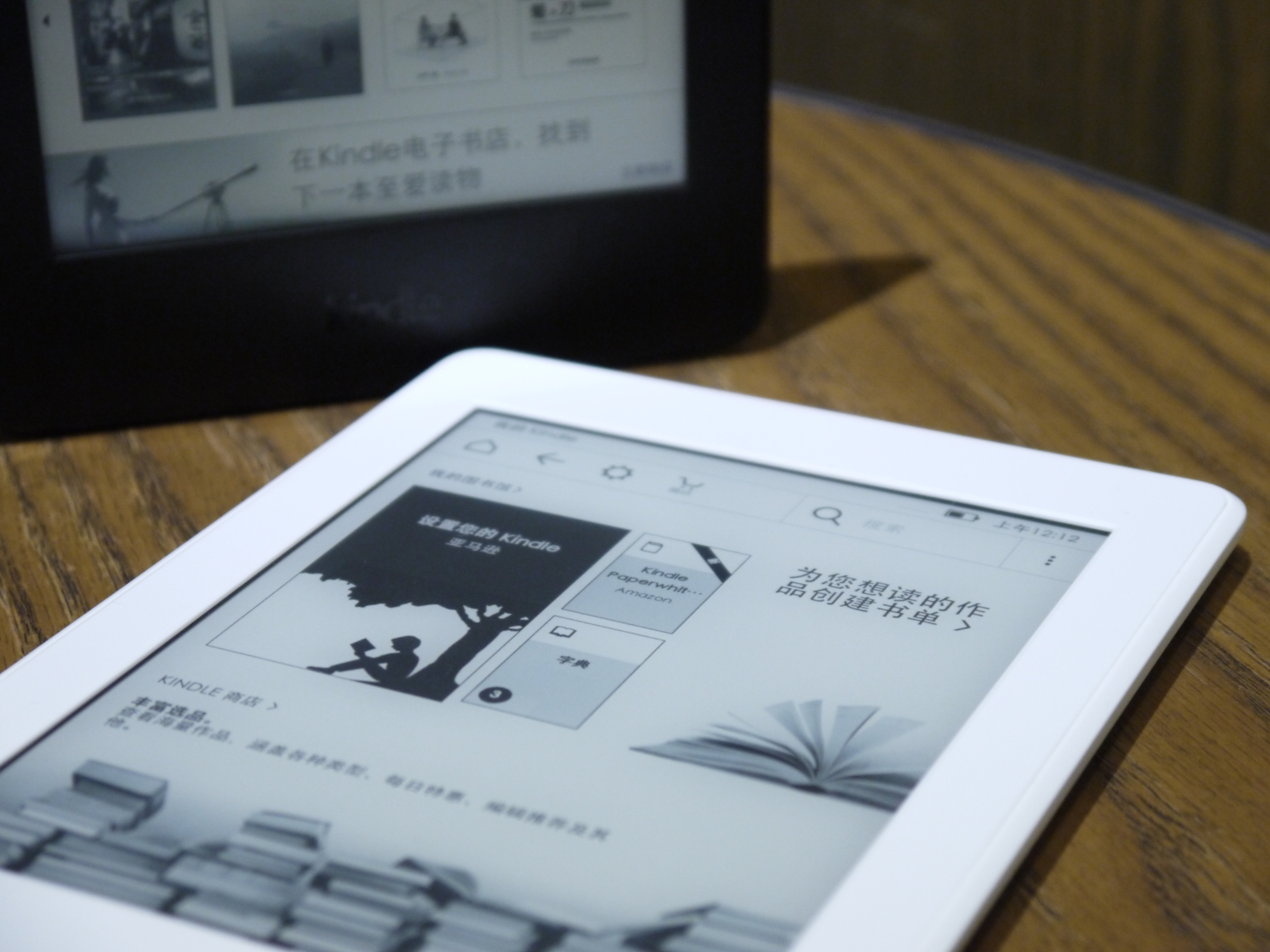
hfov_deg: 23.3
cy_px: 476
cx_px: 635
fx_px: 3082
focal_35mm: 84
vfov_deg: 17.6
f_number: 5.6
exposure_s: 1/25
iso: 800
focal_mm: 42
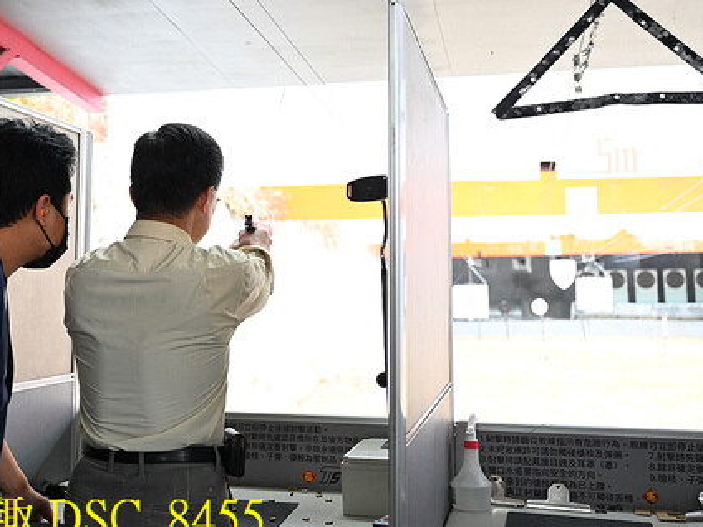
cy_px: 191
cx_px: 260
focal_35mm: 46
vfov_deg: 31.5
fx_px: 929
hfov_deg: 41.1
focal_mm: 31.5
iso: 1600
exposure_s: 1/200
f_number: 3.2
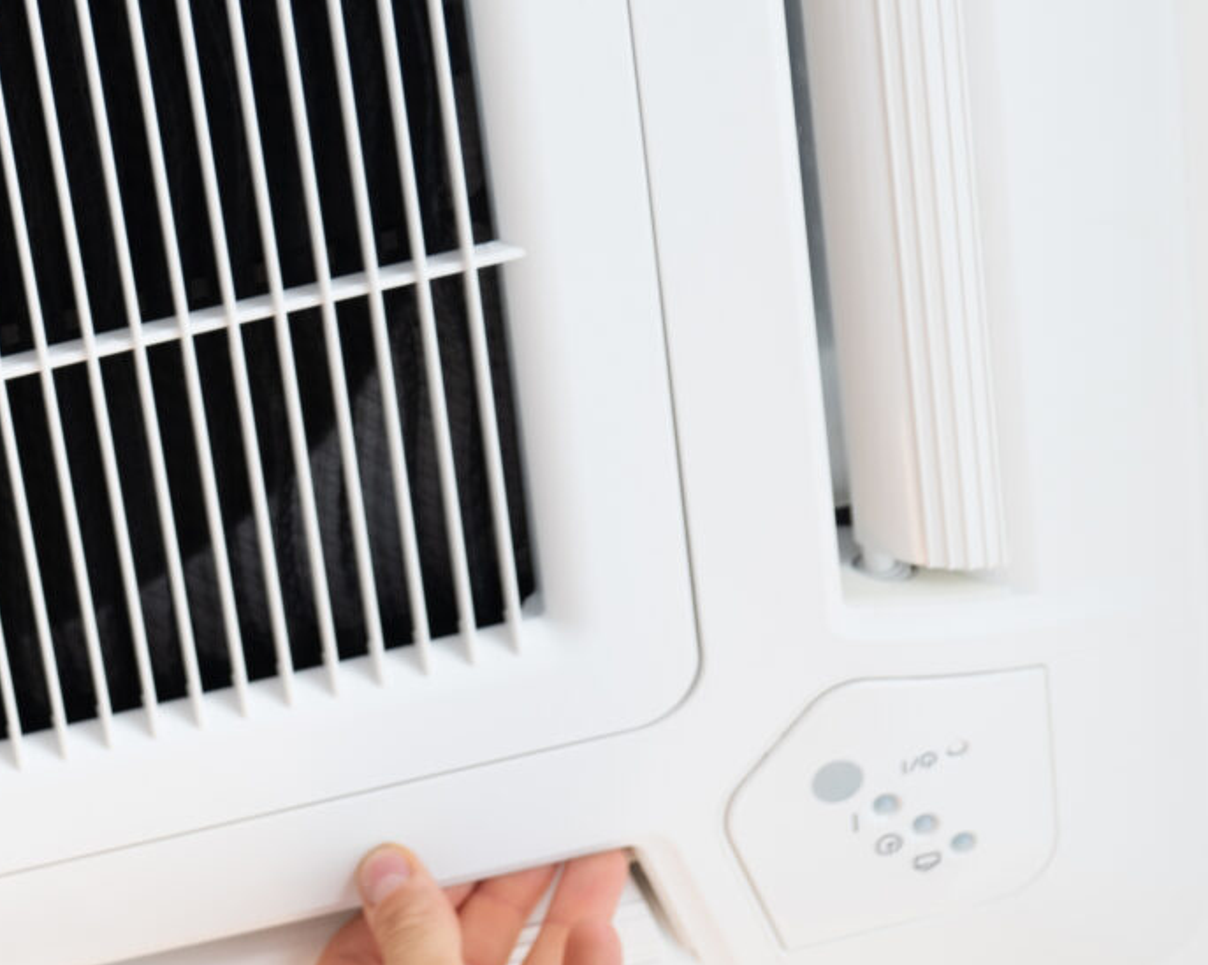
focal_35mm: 168
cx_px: -997
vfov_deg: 9.2
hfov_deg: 10.7
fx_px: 6004
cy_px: 574
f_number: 3.5
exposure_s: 1/100
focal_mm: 48
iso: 200
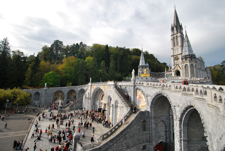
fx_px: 94
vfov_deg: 77.5
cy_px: 76
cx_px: 112
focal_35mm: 15
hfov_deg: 100.3
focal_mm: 10
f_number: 5.6
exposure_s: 1/125
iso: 140
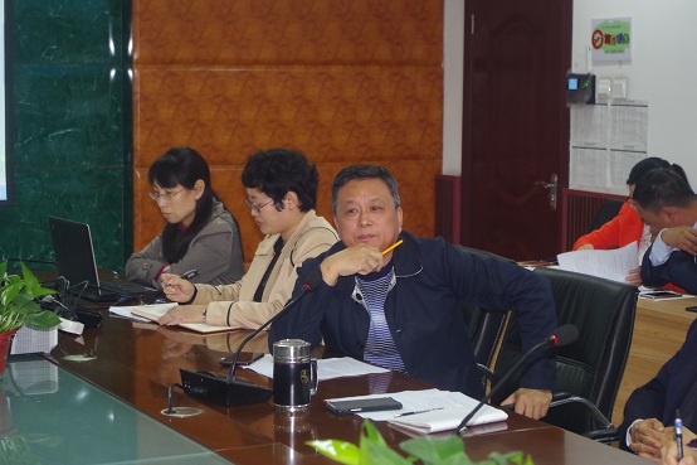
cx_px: 348
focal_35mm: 82
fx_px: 1587
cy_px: 232
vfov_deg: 16.6
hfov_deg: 24.8
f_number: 5.6
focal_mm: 55
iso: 1600
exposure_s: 1/40
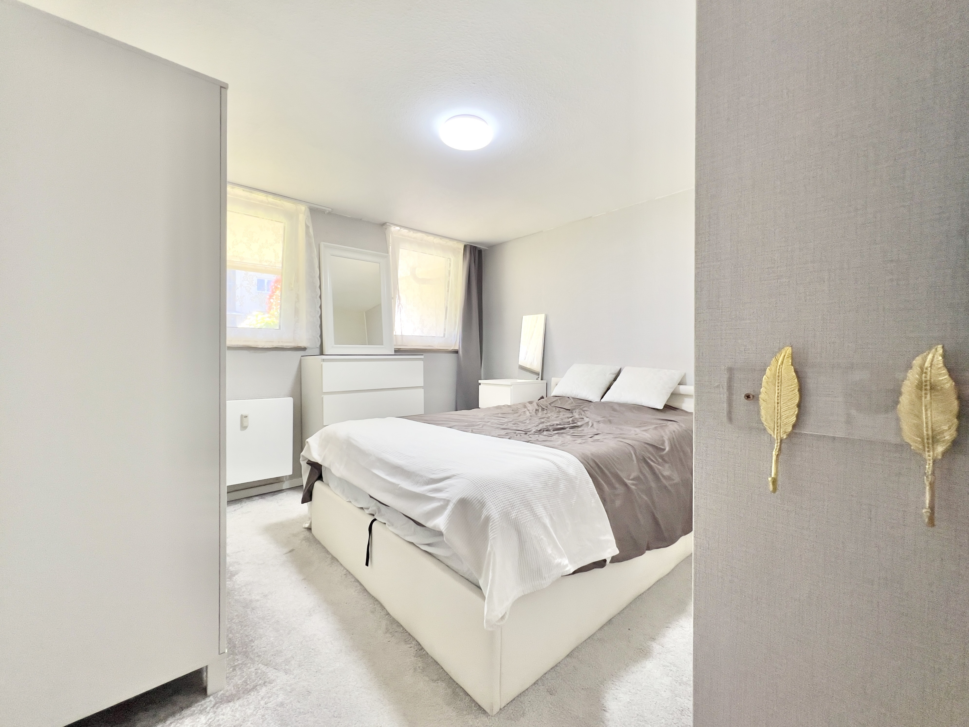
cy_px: 364
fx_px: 364
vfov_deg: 89.9
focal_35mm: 13
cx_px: 484
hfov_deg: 106.2
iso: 125
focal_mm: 1.57
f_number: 1.8
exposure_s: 1/100
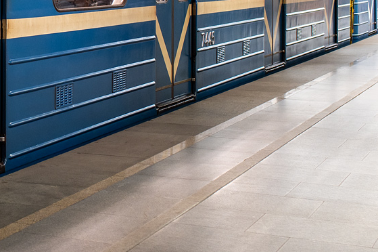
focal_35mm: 94
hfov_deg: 20.1
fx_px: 986
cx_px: -101
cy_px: 9
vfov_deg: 14.3
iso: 640
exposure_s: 1/30
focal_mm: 35
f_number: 4.5
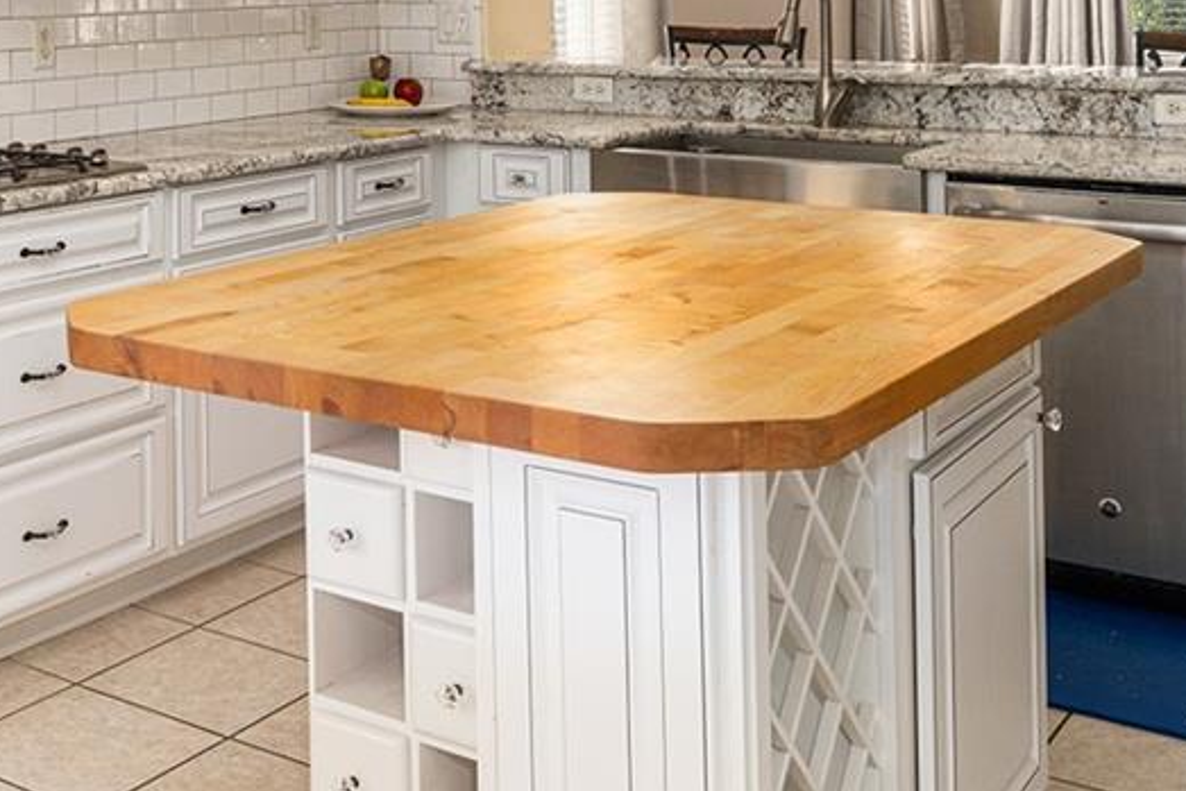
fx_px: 1713
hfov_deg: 36.0
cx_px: 129
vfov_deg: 24.6
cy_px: -29
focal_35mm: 52
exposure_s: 1/50
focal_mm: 17
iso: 320
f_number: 8
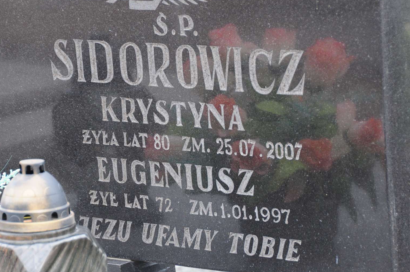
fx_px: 2685
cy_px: 132
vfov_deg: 5.8
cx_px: 178
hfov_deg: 8.7
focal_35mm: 236
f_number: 7.1
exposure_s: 1/125
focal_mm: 112
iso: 500
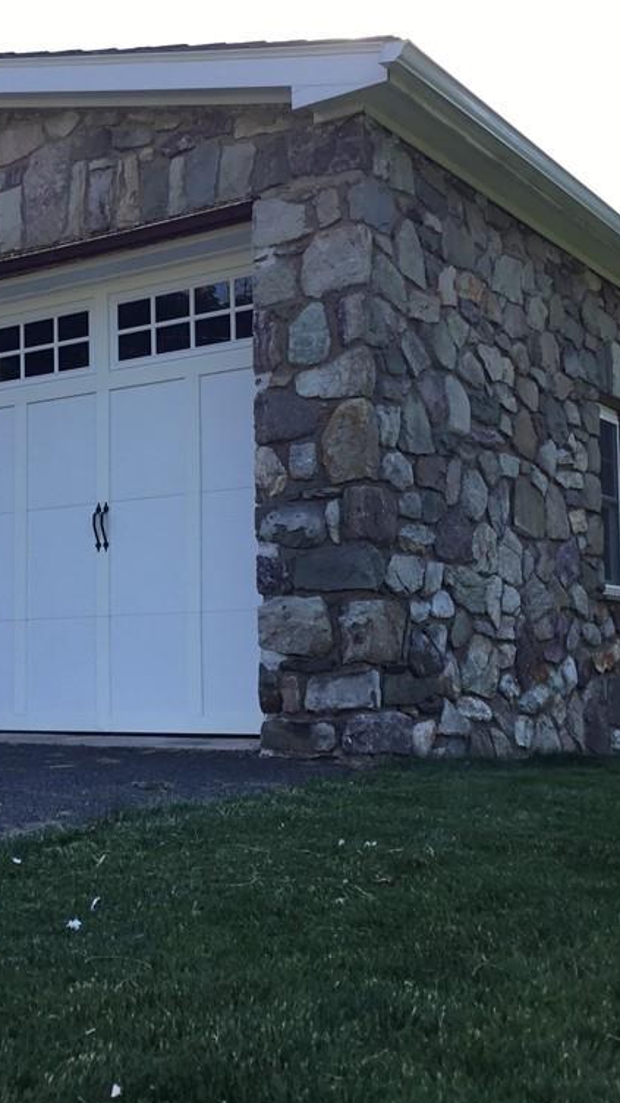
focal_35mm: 46
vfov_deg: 44.6
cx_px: 191
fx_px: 1344
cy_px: 559
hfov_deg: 25.8
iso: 25
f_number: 2.4
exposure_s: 1/365
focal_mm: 3.3
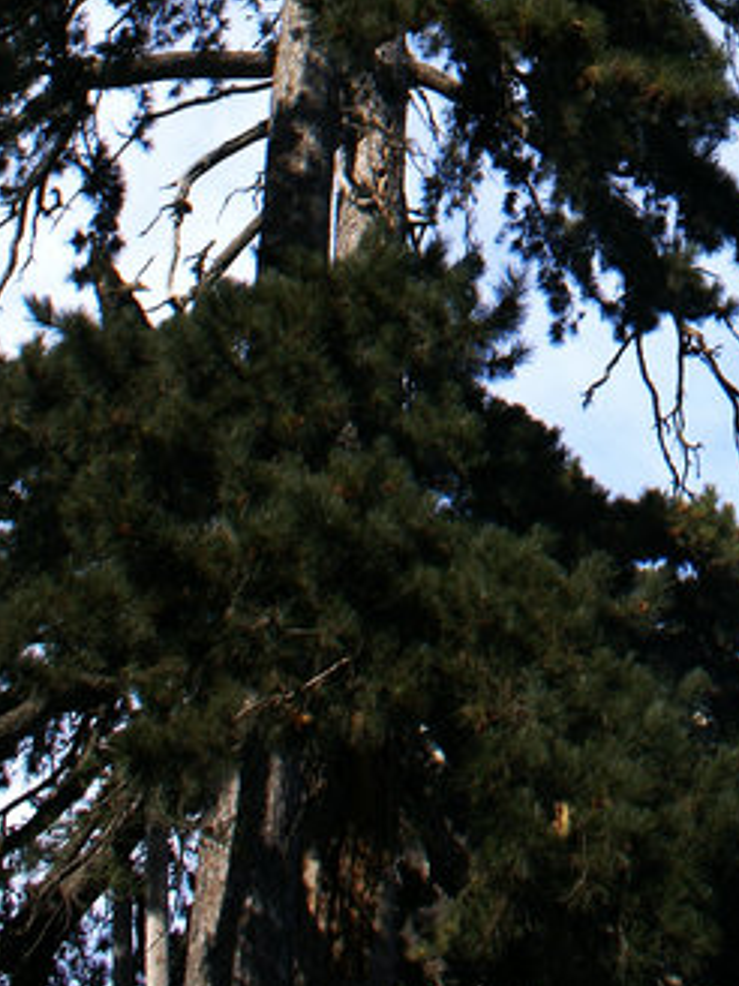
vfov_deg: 20.1
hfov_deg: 16.1
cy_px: -355
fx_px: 2505
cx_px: 876
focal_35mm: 88
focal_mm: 20
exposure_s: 1/200
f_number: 11
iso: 100
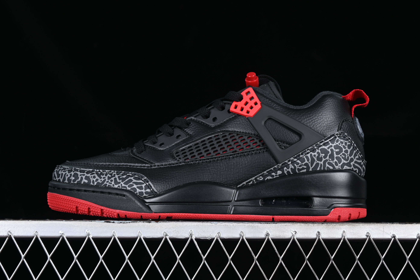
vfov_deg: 18.2
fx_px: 875
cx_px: 210
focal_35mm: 75
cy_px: 140
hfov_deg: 27.0
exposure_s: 1/60
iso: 160
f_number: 6.3
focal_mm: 50
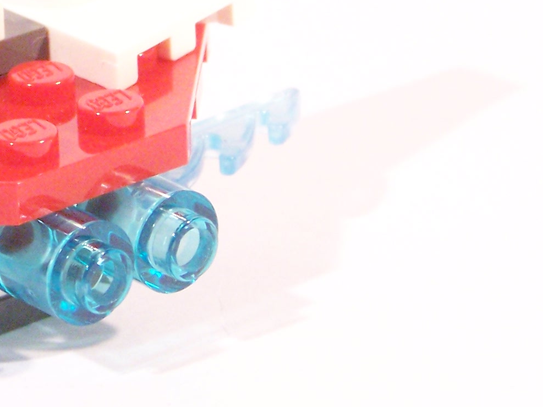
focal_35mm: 274
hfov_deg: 7.2
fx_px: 4298
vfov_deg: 5.4
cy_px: 59
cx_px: -40
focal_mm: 17.5
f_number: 3.6
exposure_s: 1/20
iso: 400
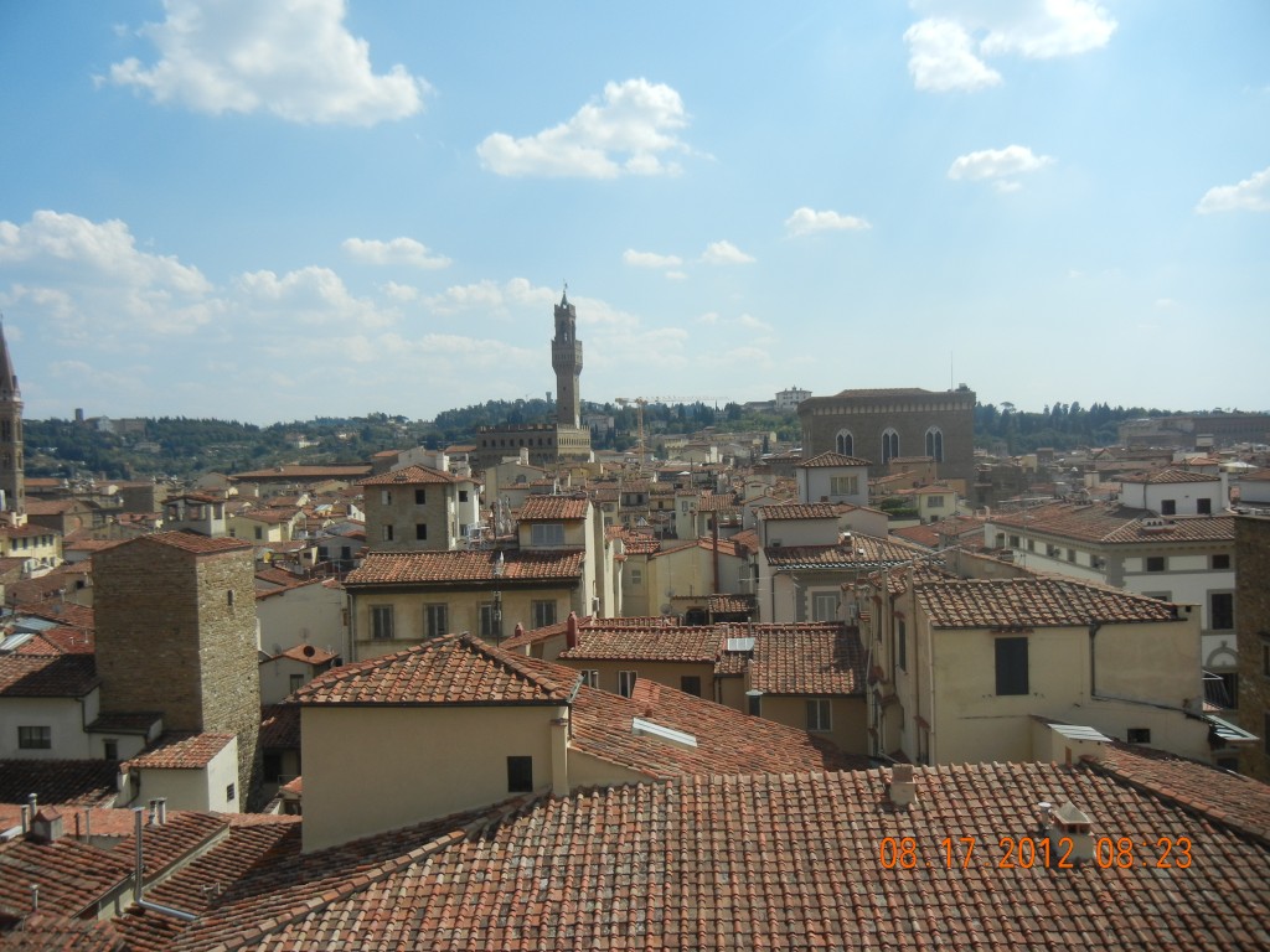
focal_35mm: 30
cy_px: 476
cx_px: 635
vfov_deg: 46.8
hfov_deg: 60.0
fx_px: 1101
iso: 160
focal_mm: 5.4
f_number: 7
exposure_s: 1/546
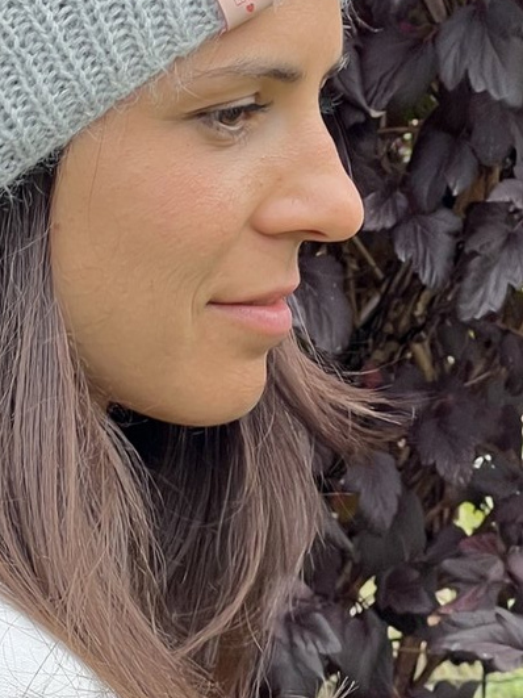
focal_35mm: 174
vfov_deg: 11.4
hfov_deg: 8.5
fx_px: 3507
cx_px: 11
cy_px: 397
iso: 32
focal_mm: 9
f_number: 2.8
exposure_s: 1/108
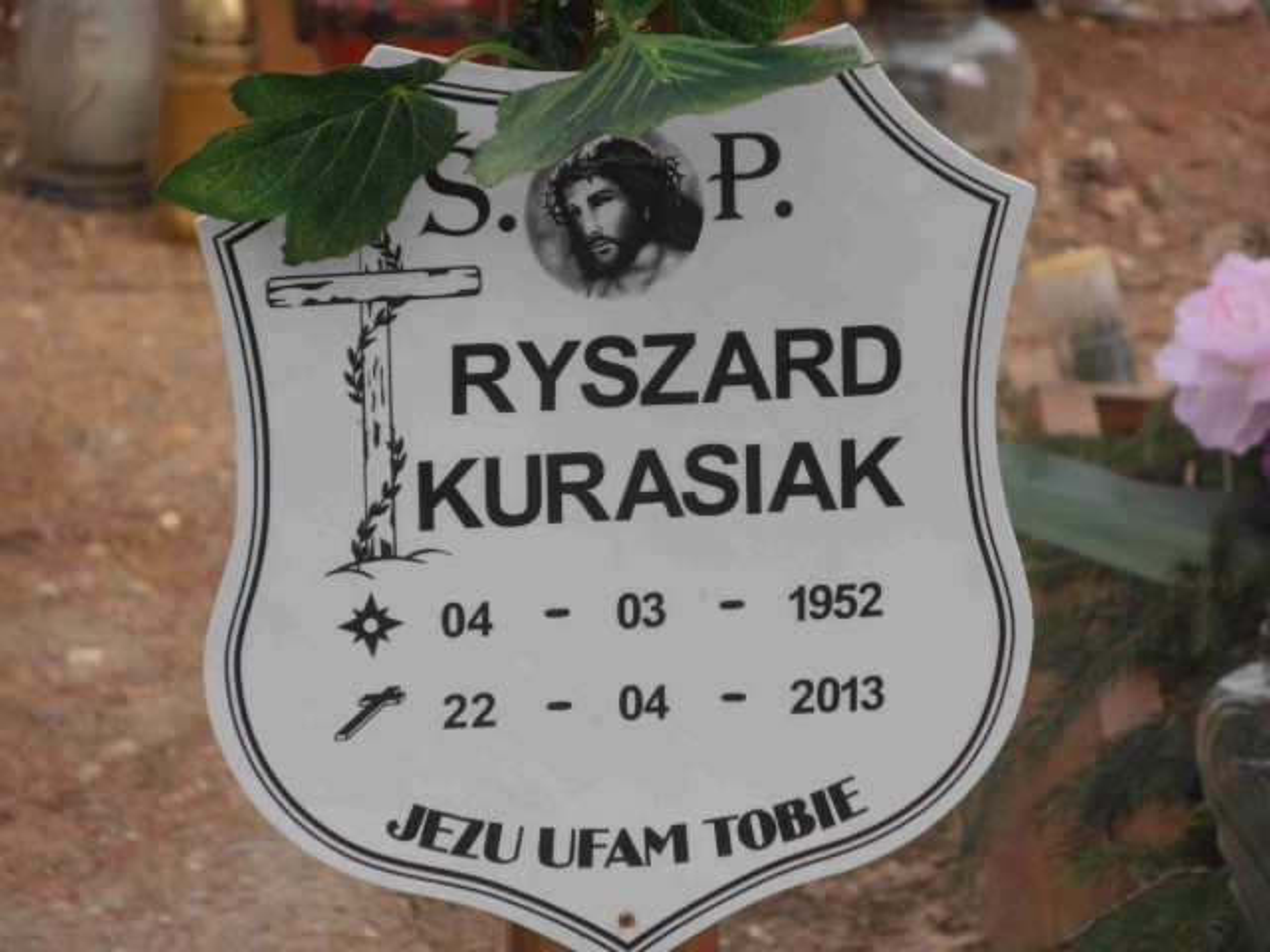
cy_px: 476
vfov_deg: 6.2
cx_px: 635
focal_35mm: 240
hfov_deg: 8.2
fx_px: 8805
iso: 80
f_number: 5.7
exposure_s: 1/250
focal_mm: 42.54
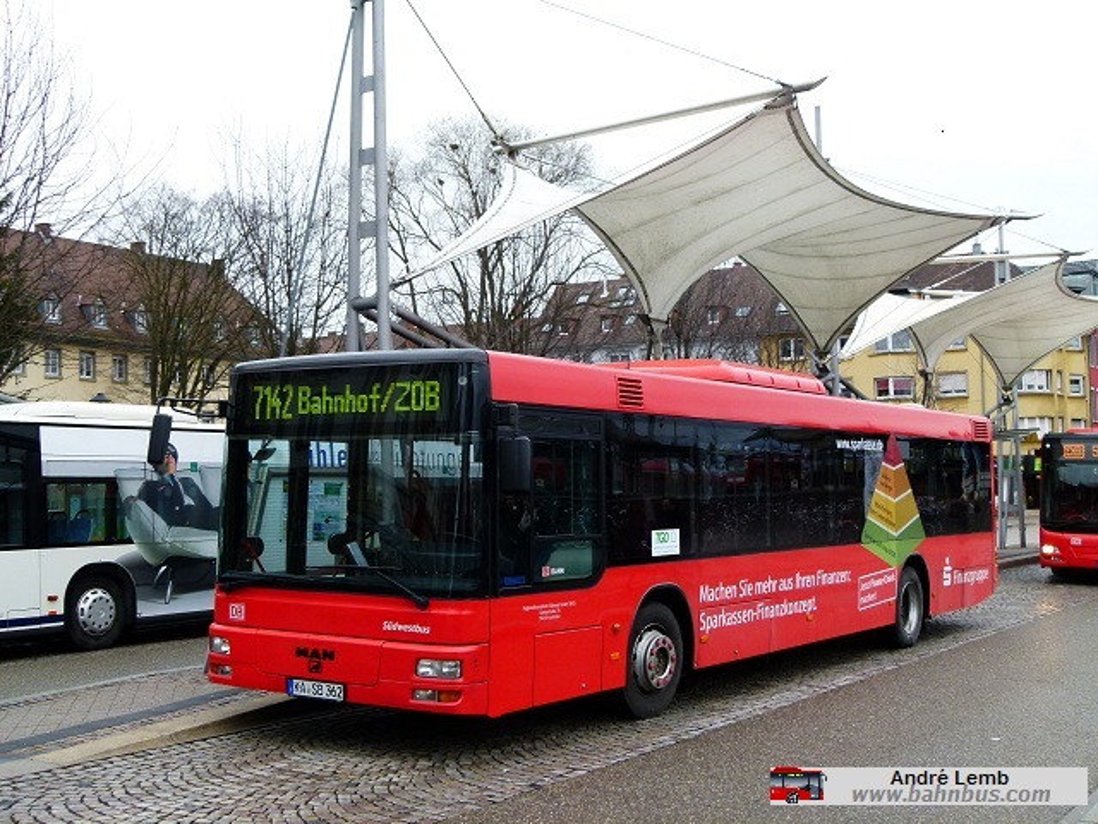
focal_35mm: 45
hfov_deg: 42.1
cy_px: 412
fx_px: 1427
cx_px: 549
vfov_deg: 32.2
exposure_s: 1/100
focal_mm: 8.1
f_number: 3.2
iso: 100
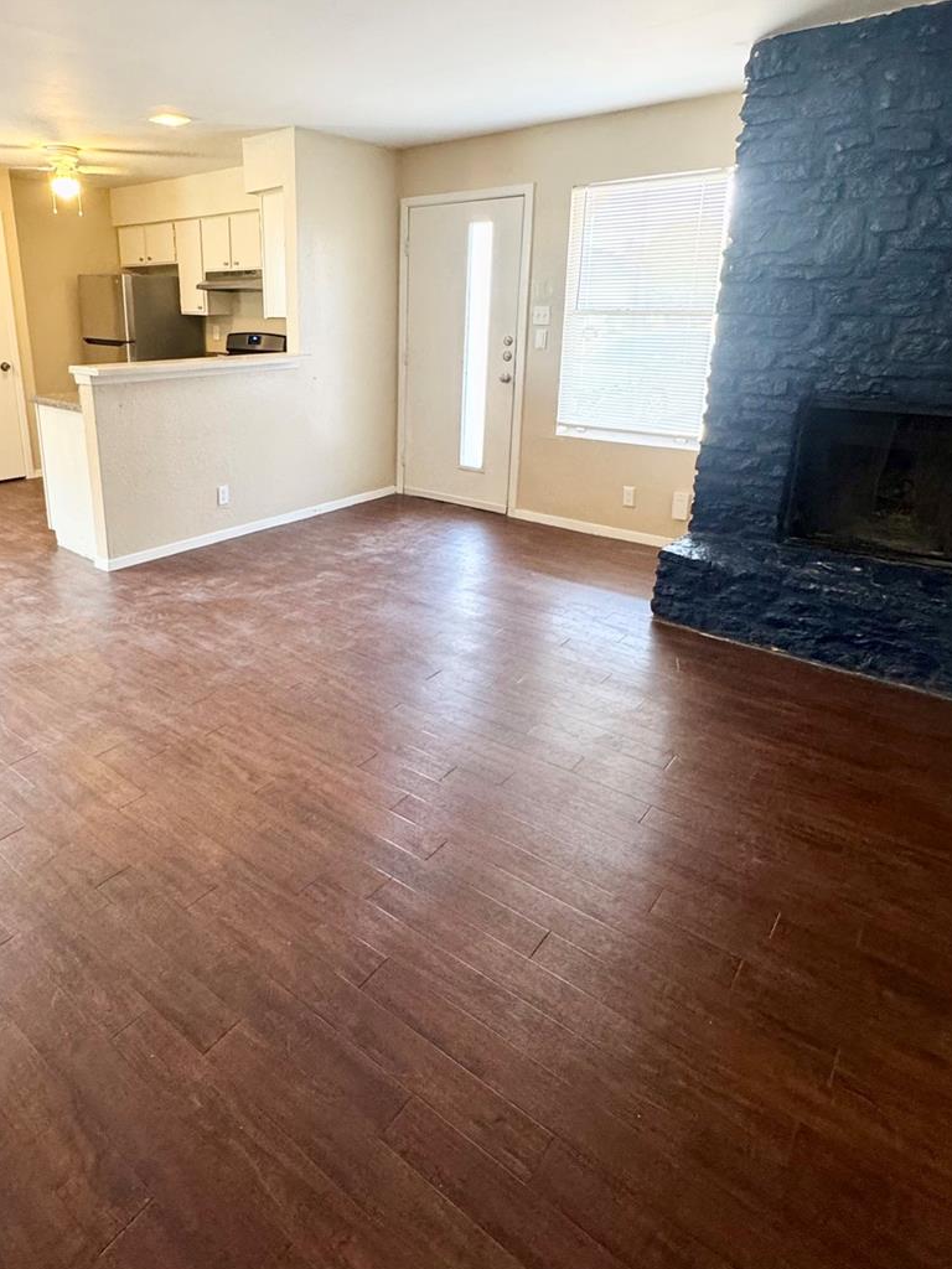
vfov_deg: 78.2
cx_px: 355
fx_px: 770
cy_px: 514
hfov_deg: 62.5
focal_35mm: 21
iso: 250
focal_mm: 2.22
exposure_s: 1/60
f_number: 2.2
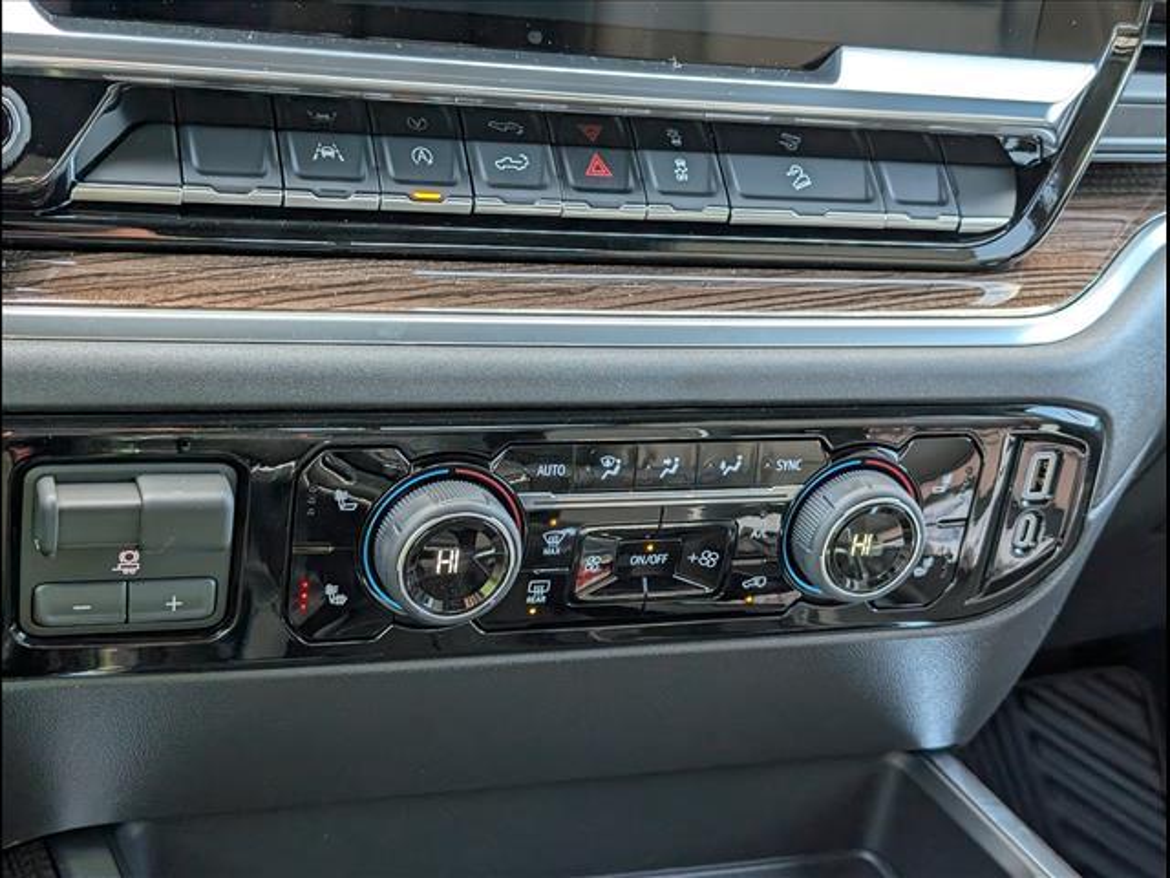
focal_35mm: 49
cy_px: 439
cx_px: 585
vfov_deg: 29.7
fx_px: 1656
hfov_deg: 38.9
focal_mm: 6.9
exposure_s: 1/217
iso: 292
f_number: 1.68
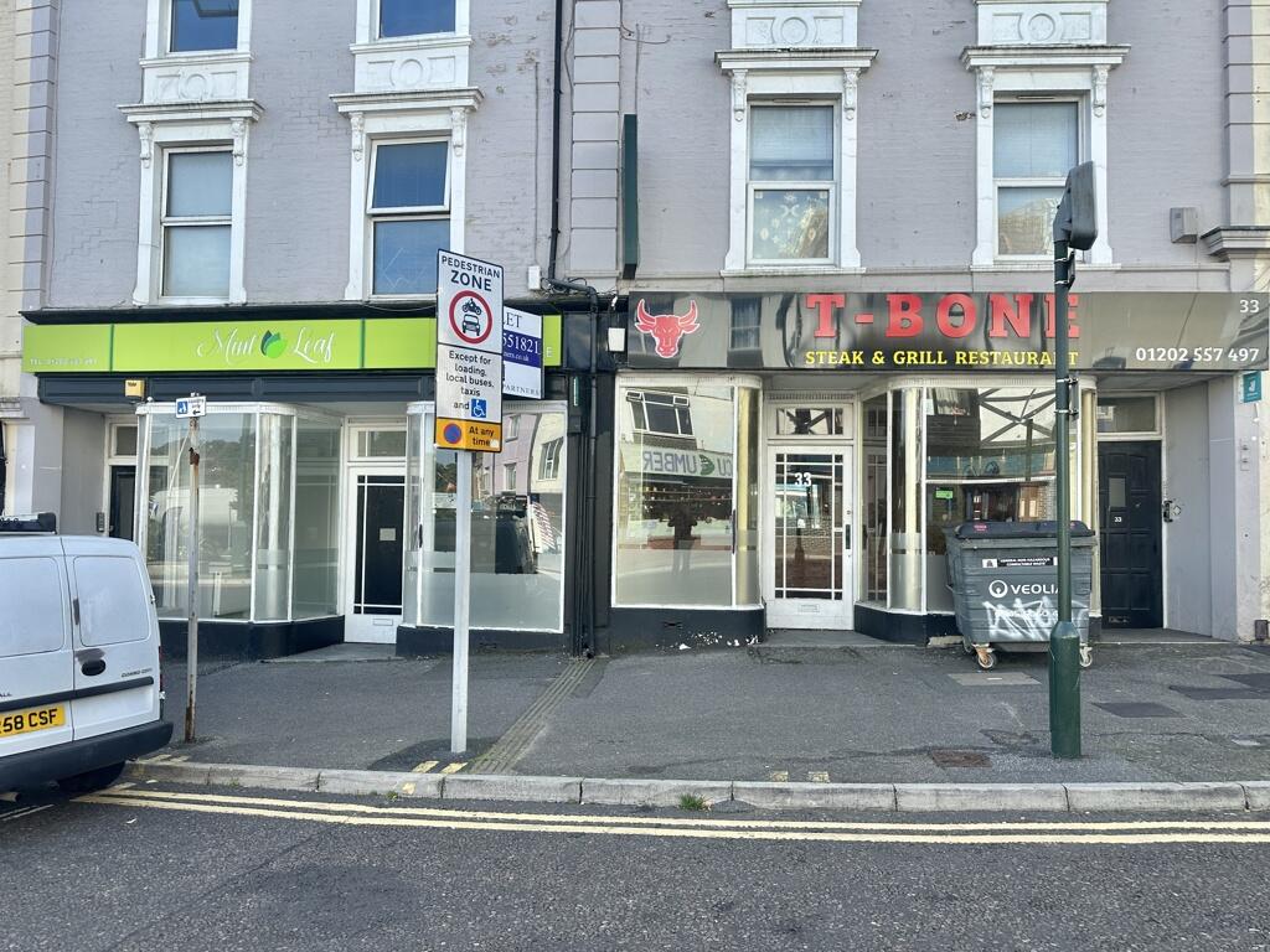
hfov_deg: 71.6
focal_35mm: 24
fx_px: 881
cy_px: 476
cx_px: 635
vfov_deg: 56.8
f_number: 1.78
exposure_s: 1/1107
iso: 80
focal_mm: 6.86
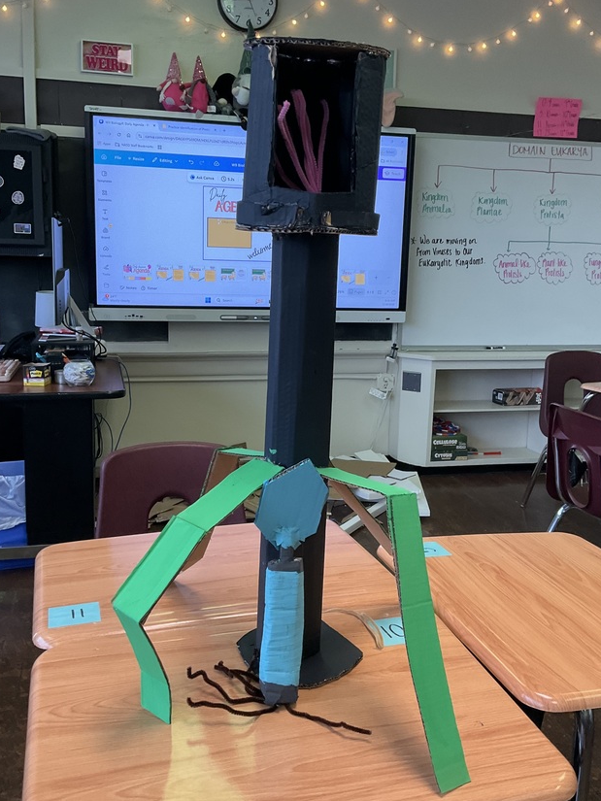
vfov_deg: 51.3
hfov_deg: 39.7
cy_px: 384
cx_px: 316
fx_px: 833
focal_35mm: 36
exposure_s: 1/60
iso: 100
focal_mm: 3
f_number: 1.8
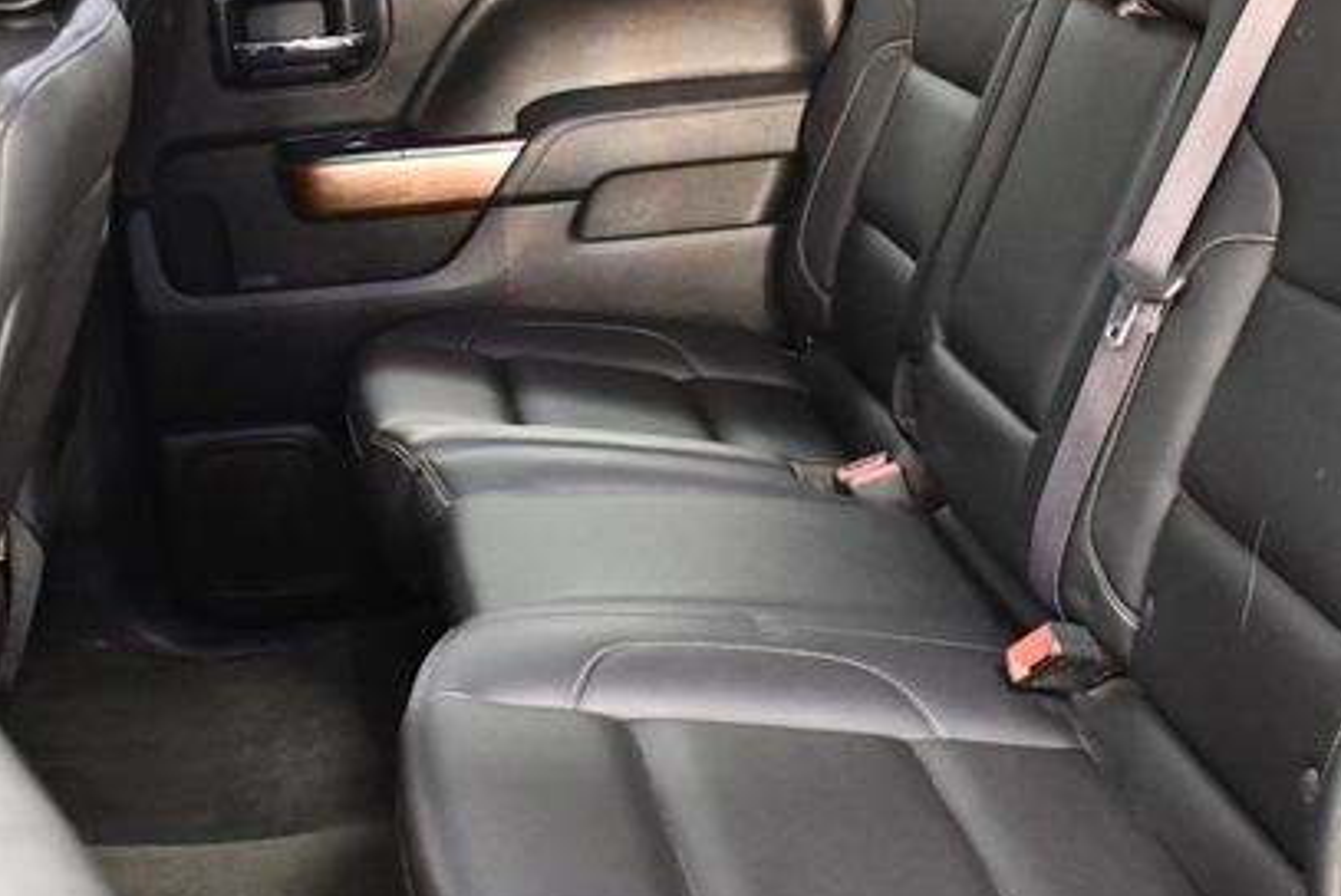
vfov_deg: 20.6
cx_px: 787
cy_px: 408
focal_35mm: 66
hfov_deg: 30.4
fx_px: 2460
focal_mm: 21
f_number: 3.8
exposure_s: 1/60
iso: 4500
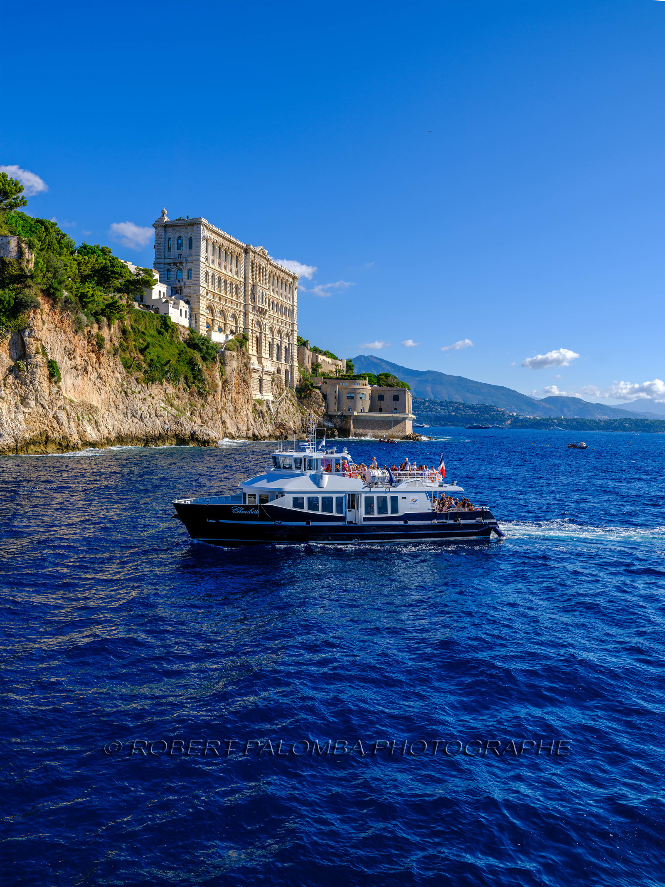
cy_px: 444
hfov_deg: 49.7
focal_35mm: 28
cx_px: 332
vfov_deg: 63.4
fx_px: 717
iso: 320
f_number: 11
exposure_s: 1/400
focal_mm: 35
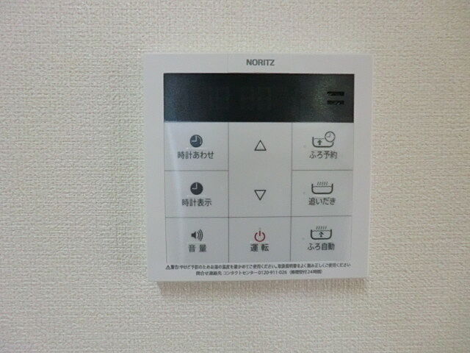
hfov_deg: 71.6
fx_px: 326
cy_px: 176
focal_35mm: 24
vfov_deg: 56.8
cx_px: 235
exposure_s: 1/40
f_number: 3.2
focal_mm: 4.3
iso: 800
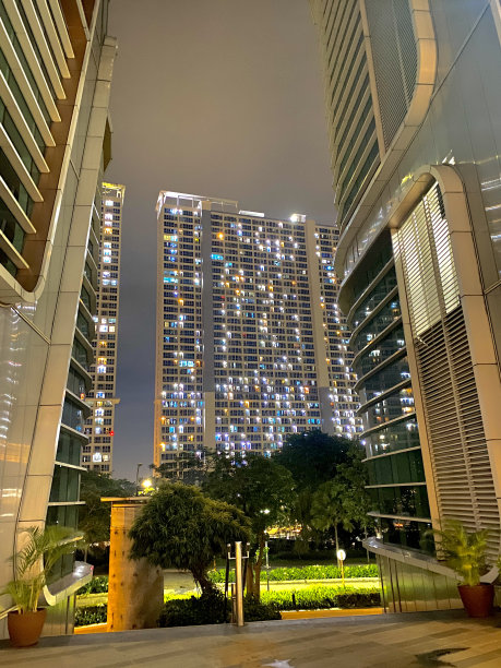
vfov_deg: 67.3
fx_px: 502
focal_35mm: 26
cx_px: 250
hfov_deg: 53.1
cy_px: 334
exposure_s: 1/8
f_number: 1.8
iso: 800
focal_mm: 4.25
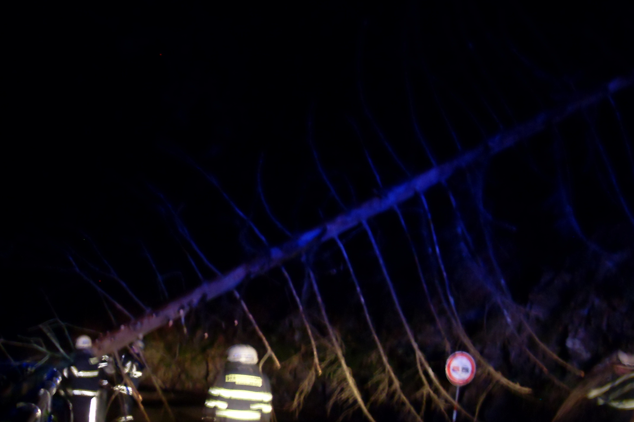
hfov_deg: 38.6
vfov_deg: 26.2
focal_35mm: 51
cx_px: 401
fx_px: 898
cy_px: 301
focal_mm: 6.3
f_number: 2.8
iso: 200
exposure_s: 1
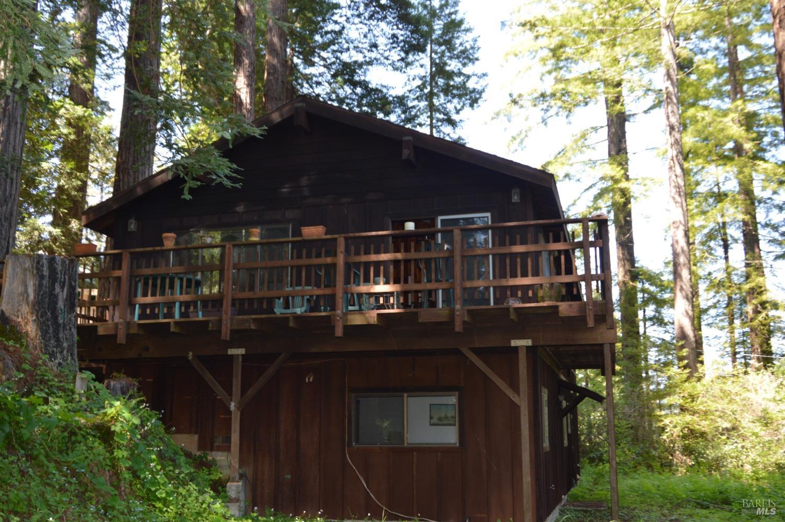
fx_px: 784
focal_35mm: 36
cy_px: 261
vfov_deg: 36.8
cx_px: 392
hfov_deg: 53.2
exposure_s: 1/125
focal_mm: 24
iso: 360
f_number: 4
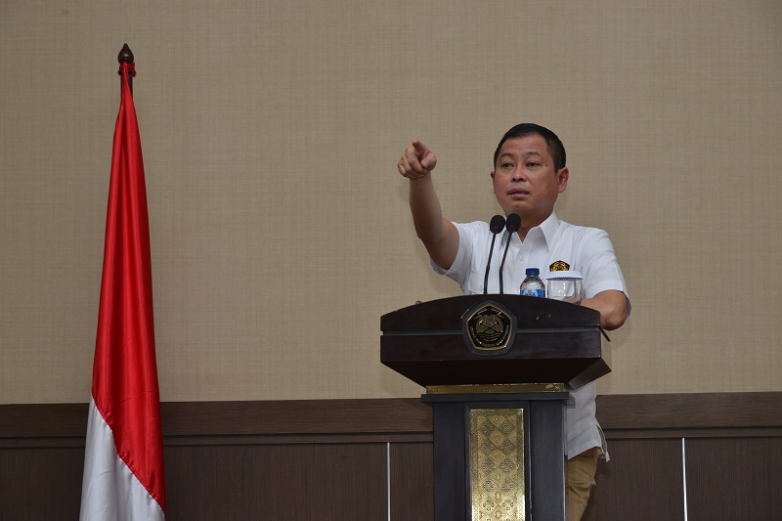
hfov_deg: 17.1
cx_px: 391
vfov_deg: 11.4
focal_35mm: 120
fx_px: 2606
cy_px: 260
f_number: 8
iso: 1000
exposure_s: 1/125
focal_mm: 120
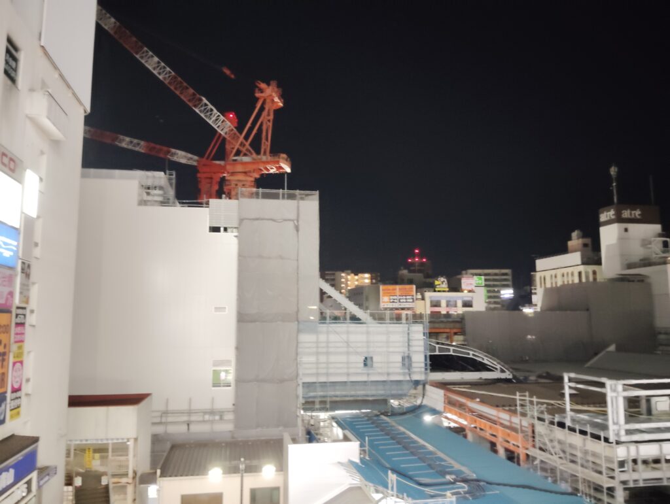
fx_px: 543
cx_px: 335
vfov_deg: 49.9
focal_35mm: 28
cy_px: 252
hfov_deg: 63.4
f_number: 1.8
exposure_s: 1/16.7
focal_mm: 4.22
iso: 3264
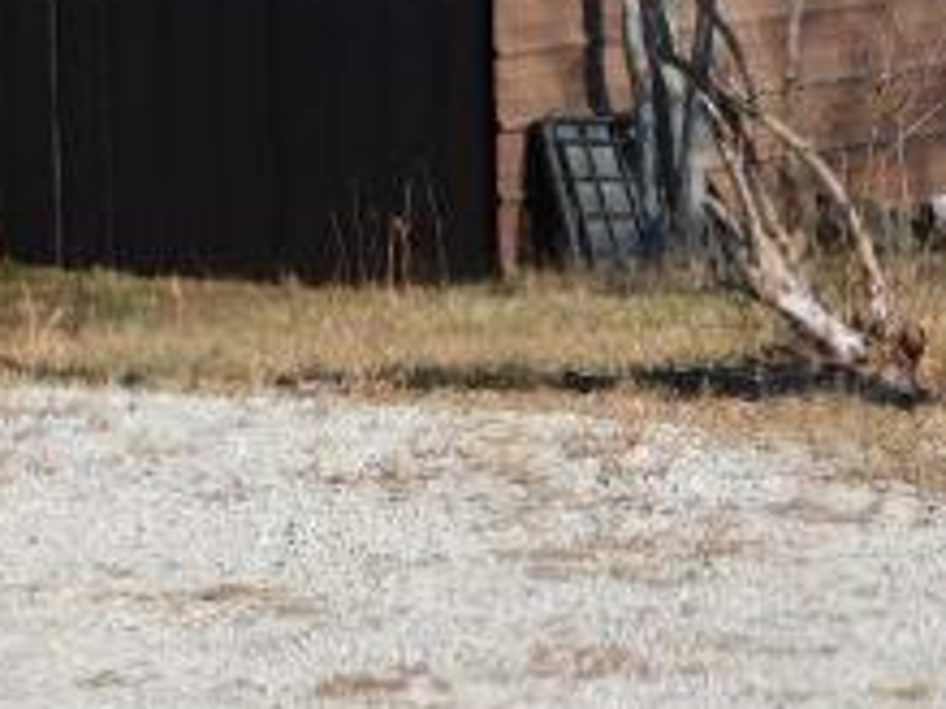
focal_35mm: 266
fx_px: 7265
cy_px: -134
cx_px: 665
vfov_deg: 5.6
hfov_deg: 7.4
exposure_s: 1/640
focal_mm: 16.1
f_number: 4.5
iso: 125
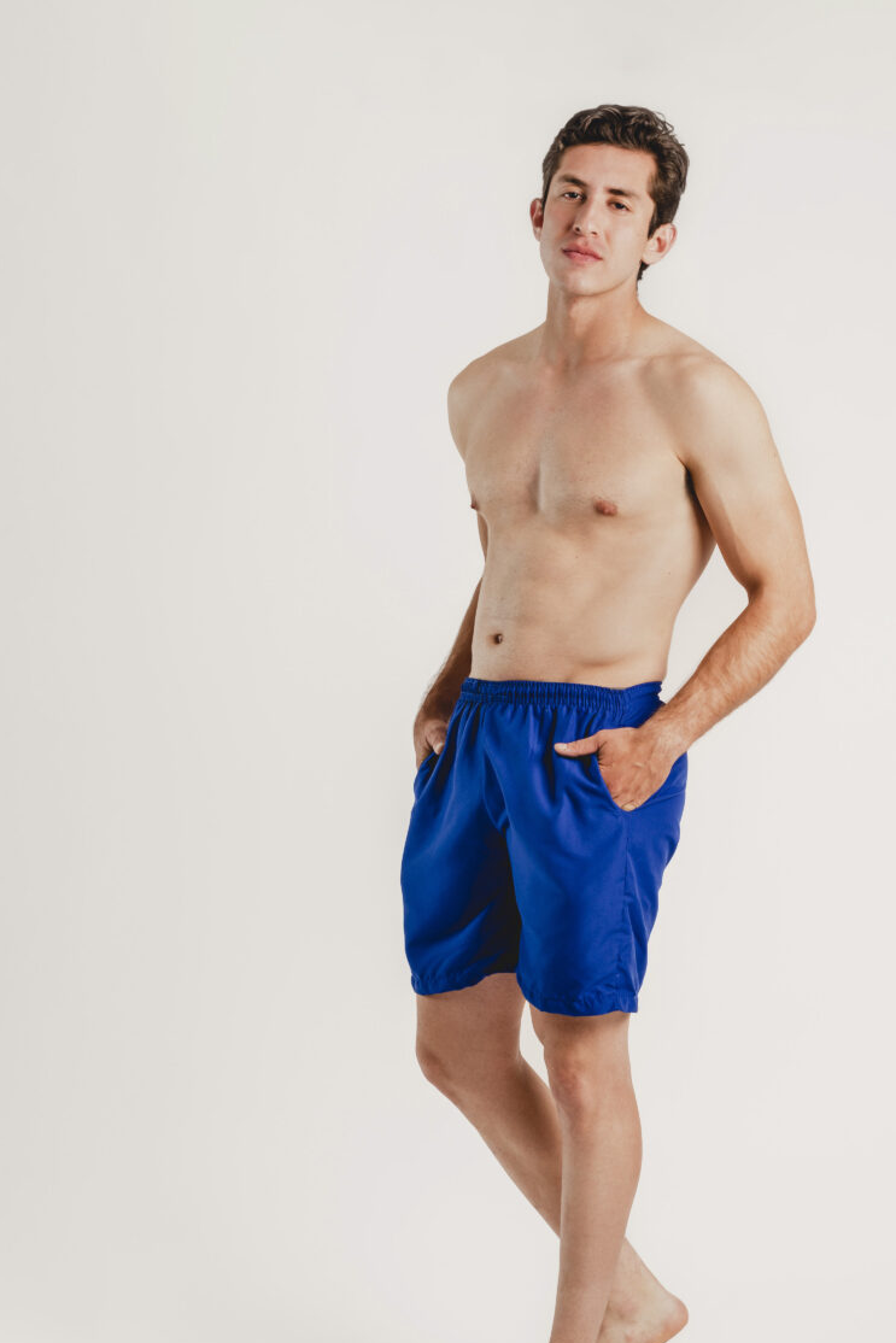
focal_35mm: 101
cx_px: 588
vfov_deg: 20.2
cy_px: 787
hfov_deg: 13.5
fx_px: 3769
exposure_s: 1/160
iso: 100
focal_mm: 50
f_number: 4
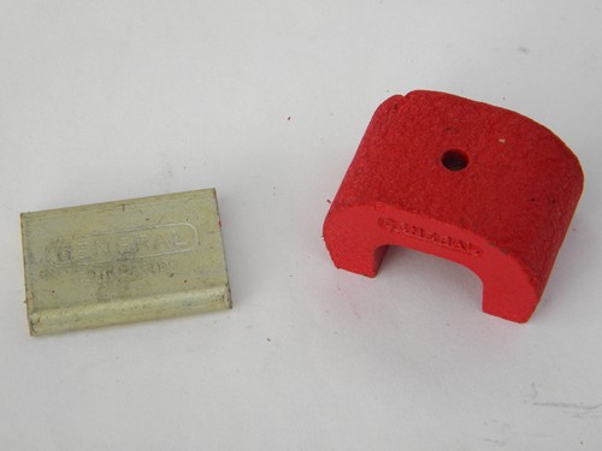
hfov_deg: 18.7
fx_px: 1826
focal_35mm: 105
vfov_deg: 14.1
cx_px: 301
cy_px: 226
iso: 116
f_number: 4.7
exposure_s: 1/500
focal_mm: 19
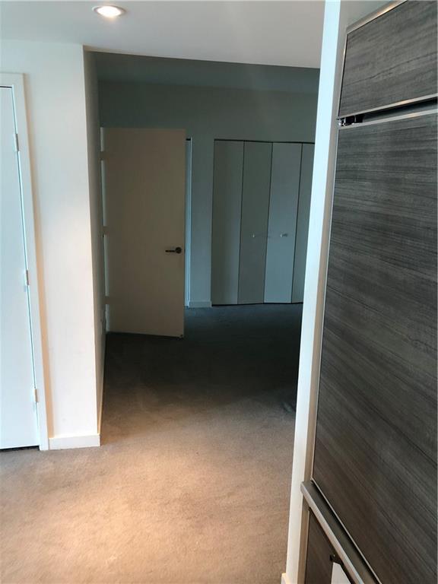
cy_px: 292
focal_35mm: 28
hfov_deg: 49.7
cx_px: 219
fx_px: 472
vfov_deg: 63.4
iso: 50
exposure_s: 1/15
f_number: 1.8
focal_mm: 3.99
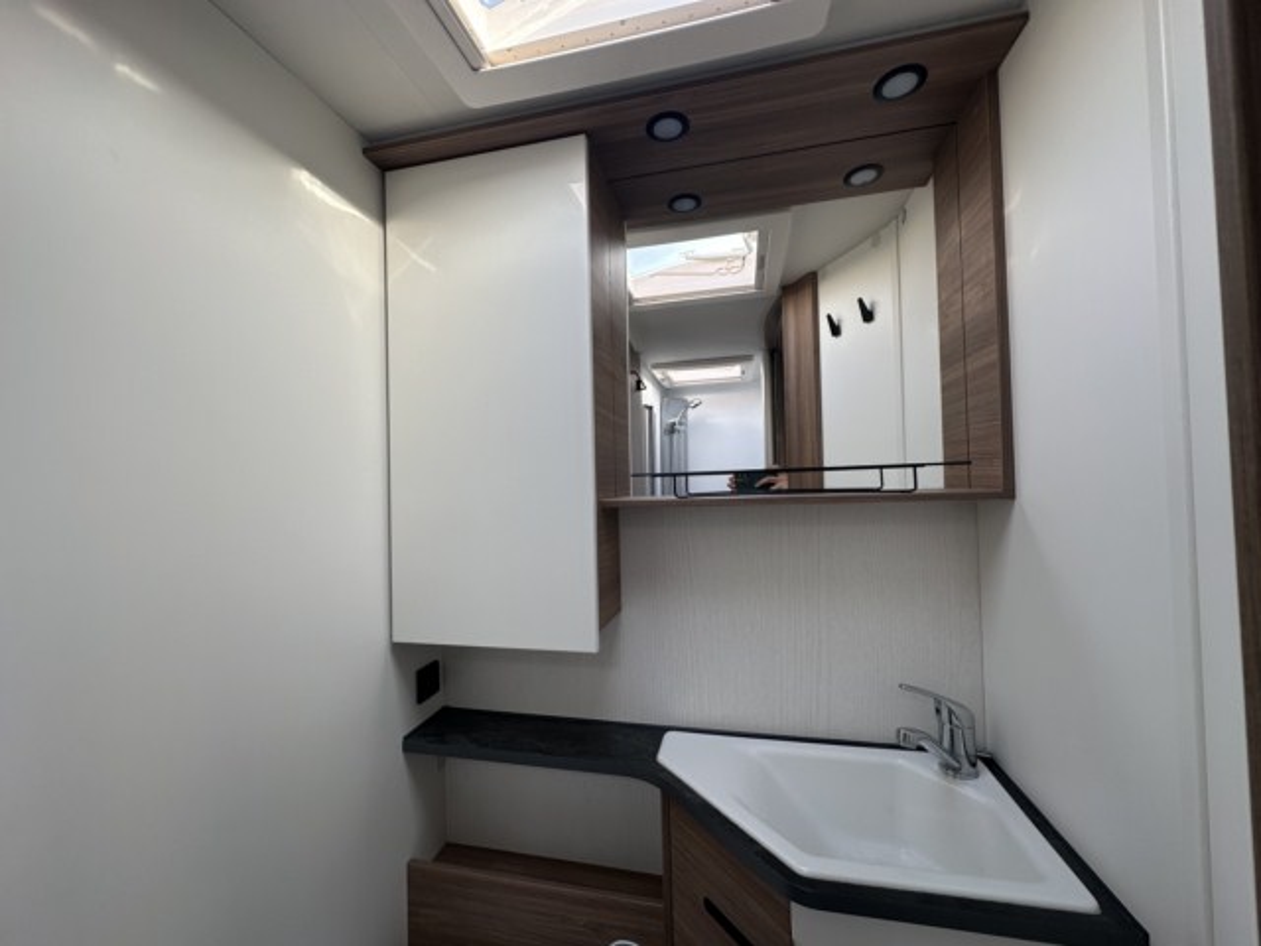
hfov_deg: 102.1
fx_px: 510
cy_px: 473
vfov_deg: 85.7
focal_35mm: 14
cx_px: 630
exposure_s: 1/99
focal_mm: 2.22
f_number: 2.2
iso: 50
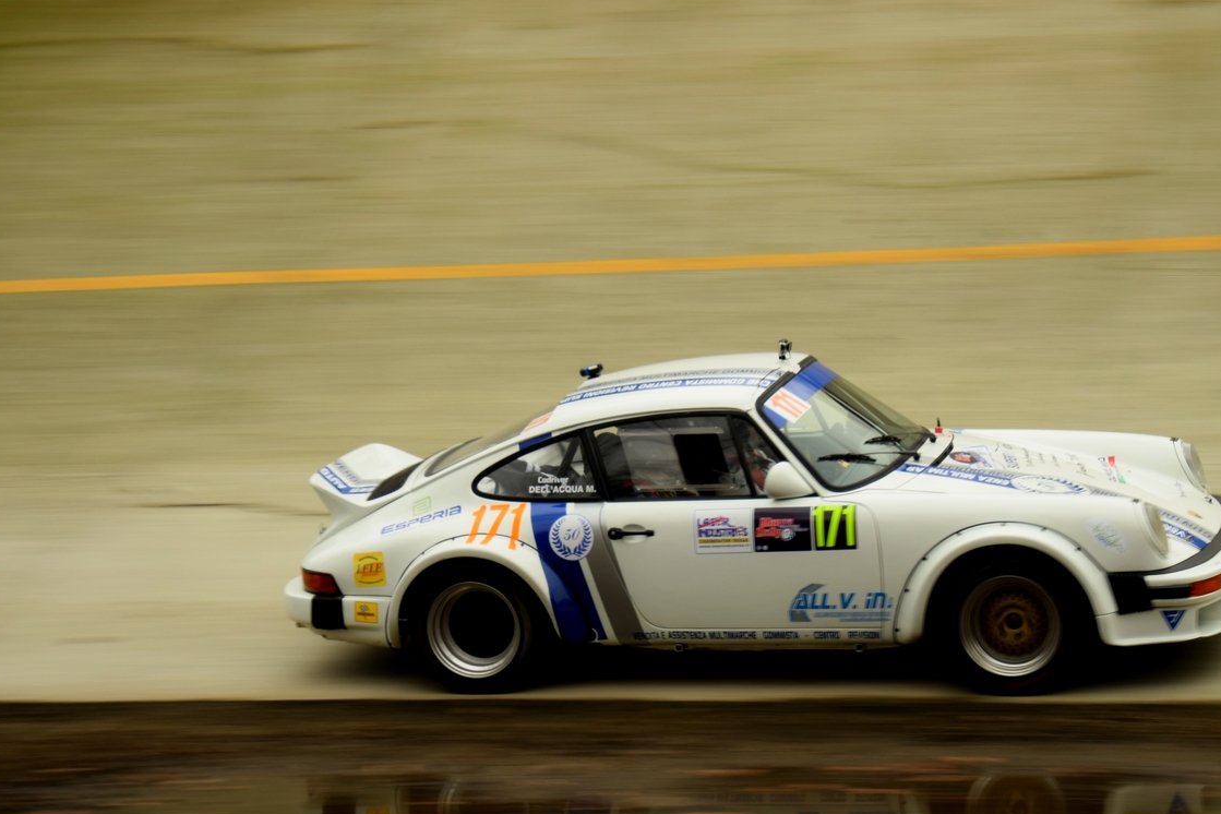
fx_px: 3314
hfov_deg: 20.9
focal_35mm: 98
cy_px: 572
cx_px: 716
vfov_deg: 14.0
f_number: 5.6
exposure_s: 1/100
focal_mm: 45
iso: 110
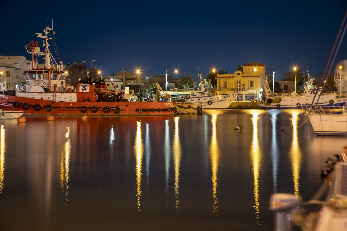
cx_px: 174
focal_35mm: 85
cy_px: 116
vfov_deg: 16.1
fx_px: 819
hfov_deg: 23.9
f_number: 10
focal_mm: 85
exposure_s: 30
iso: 160
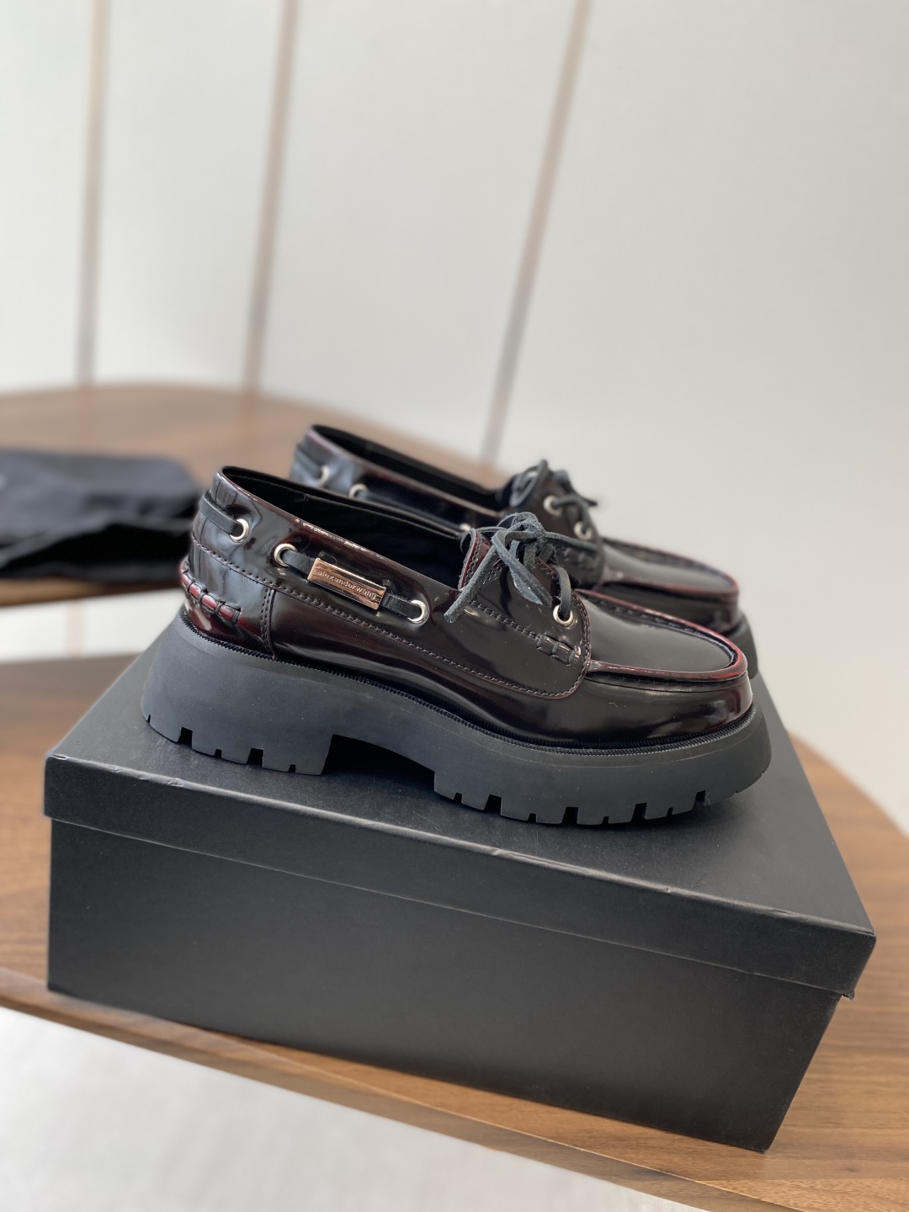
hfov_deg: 53.1
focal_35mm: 26
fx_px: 910
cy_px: 606
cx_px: 454
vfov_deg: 67.3
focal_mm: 4.25
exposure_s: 1/121
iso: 40
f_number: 1.8
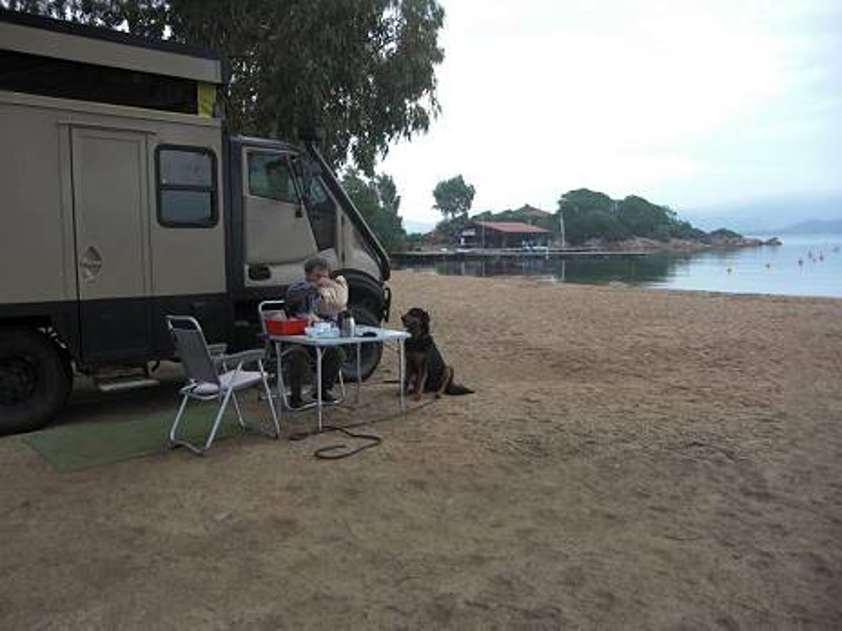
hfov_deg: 63.4
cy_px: 316
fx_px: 681
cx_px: 421
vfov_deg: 49.7
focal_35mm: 28
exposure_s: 1/100
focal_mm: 4.9
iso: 50
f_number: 2.6
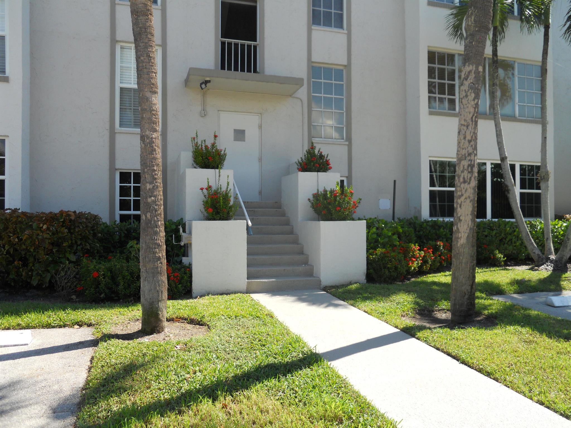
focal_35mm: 28
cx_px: 286
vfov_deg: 49.7
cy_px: 214
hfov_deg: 63.4
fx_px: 462
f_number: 2.7
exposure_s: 1/640
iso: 80
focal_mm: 5
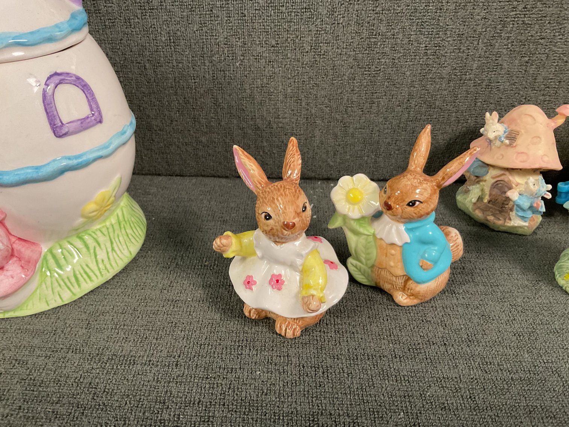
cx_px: 284
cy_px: 214
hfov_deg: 61.7
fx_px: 477
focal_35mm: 29
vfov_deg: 48.2
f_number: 1.8
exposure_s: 1/60
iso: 250
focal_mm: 3
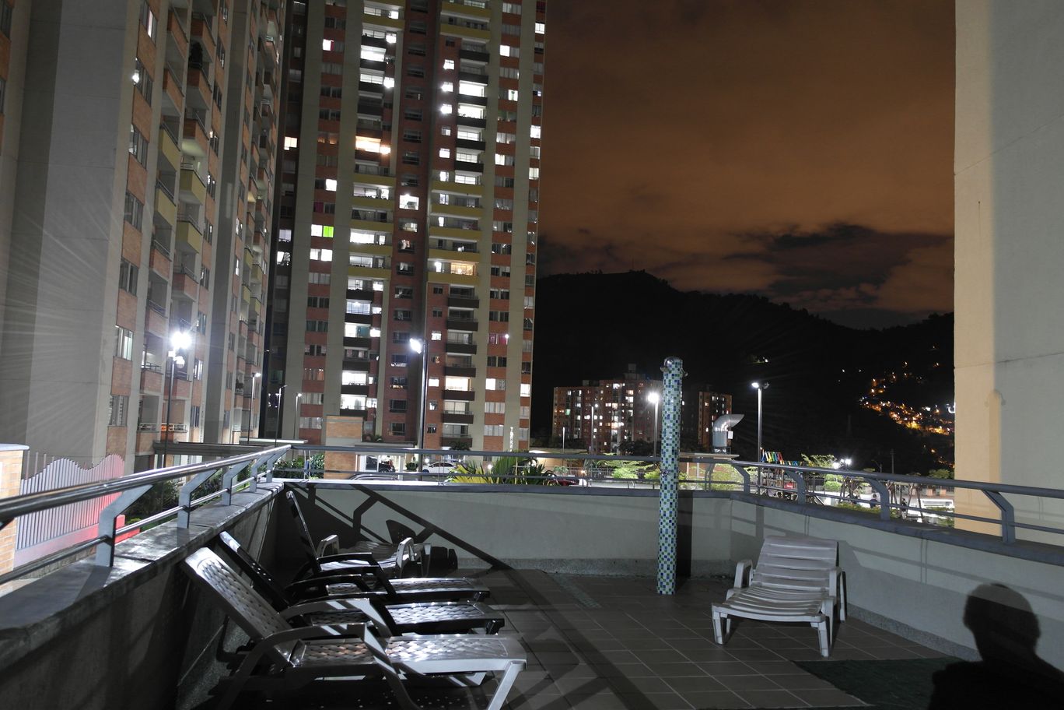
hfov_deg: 61.9
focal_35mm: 30
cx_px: 532
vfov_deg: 43.6
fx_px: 887
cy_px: 355
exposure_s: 1.3
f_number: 3.5
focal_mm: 20
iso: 400
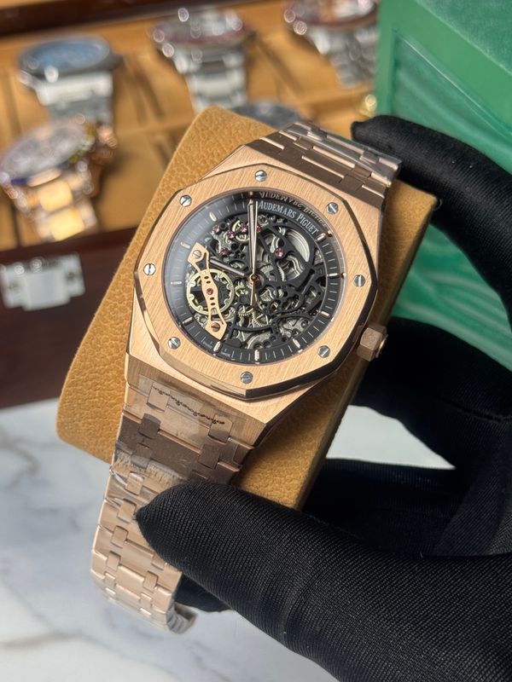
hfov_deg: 30.3
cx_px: 256
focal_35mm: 48
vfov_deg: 39.7
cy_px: 341
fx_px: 947
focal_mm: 6.76
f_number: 1.78
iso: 50
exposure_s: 1/121
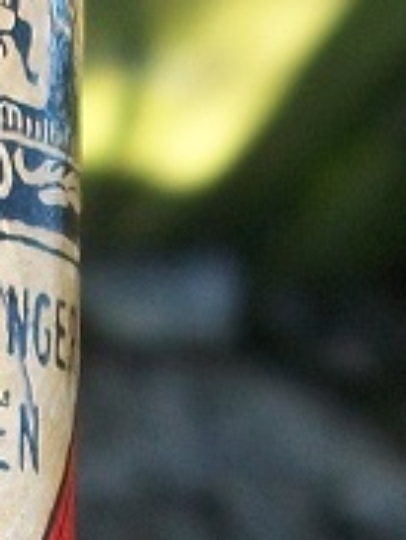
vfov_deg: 10.5
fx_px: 2918
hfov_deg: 7.9
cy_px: 525
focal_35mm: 187
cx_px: 12
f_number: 2.9
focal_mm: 5.7
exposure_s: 1/125
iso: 80
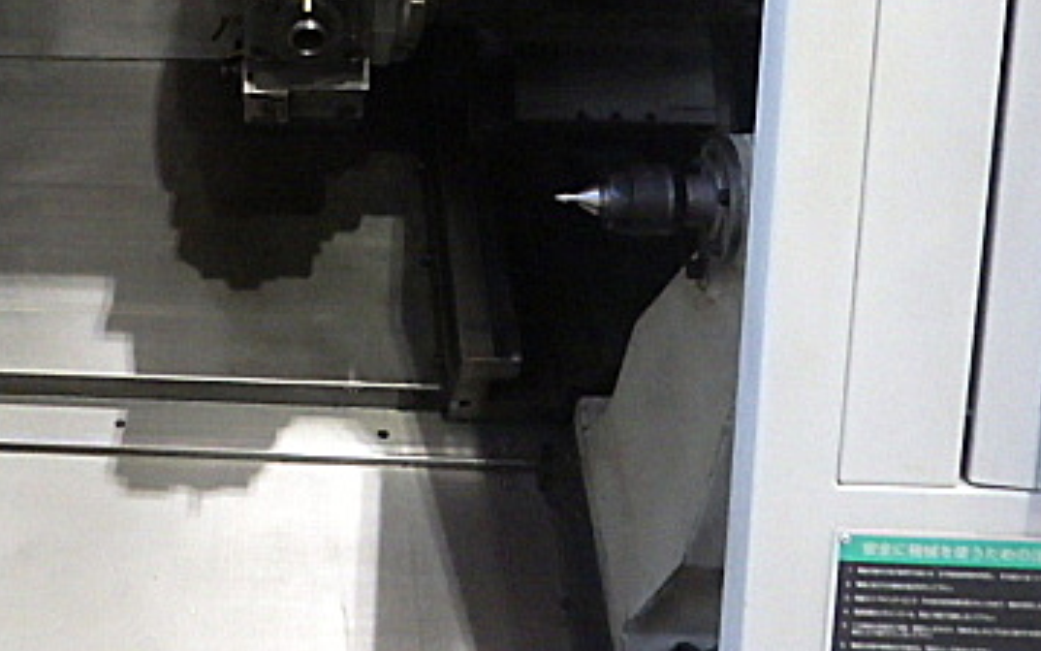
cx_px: 131
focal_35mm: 53
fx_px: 1504
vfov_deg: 23.5
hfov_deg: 36.2
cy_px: 9
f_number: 3.5
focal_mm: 5
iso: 1600
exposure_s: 1/40
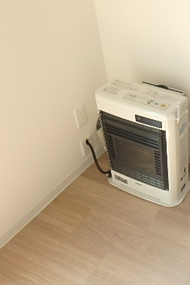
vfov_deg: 51.5
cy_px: 111
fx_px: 293
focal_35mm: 37
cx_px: 225
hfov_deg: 30.7
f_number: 3.5
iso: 160
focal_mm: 3.7
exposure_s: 1/60
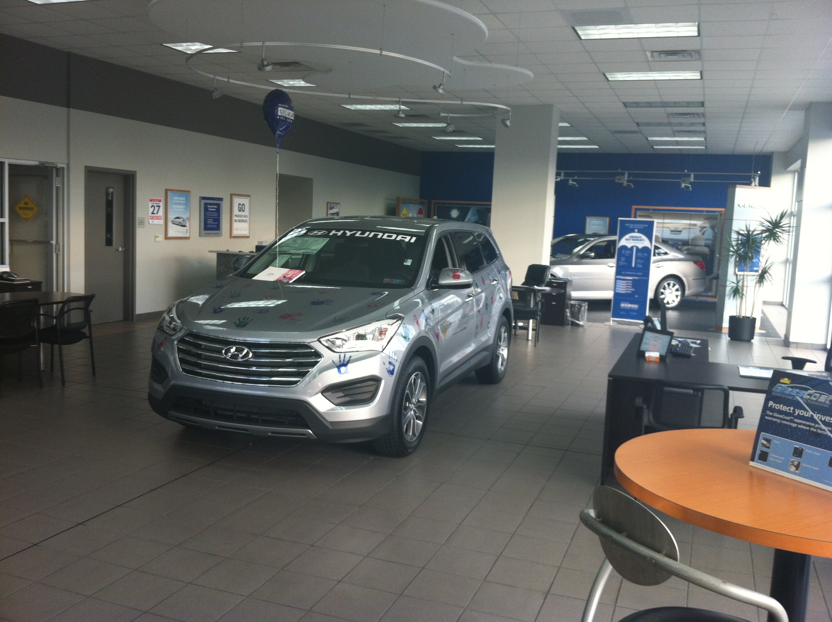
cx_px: 416
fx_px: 840
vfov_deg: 40.6
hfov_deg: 52.7
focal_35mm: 35
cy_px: 311
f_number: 2.8
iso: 80
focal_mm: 3.85
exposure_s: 1/40
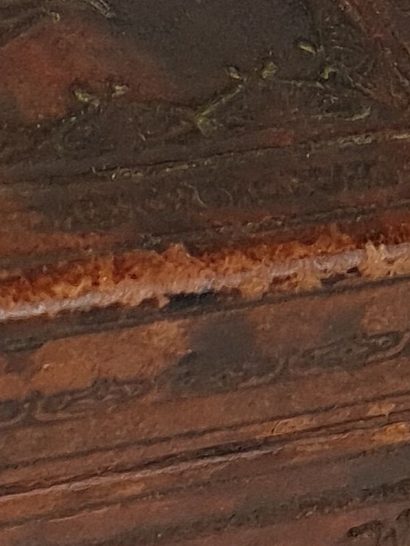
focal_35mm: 130
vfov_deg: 14.5
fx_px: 2052
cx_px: -313
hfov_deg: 10.7
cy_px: -184
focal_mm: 5.4
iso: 80
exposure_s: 1/100
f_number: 1.8
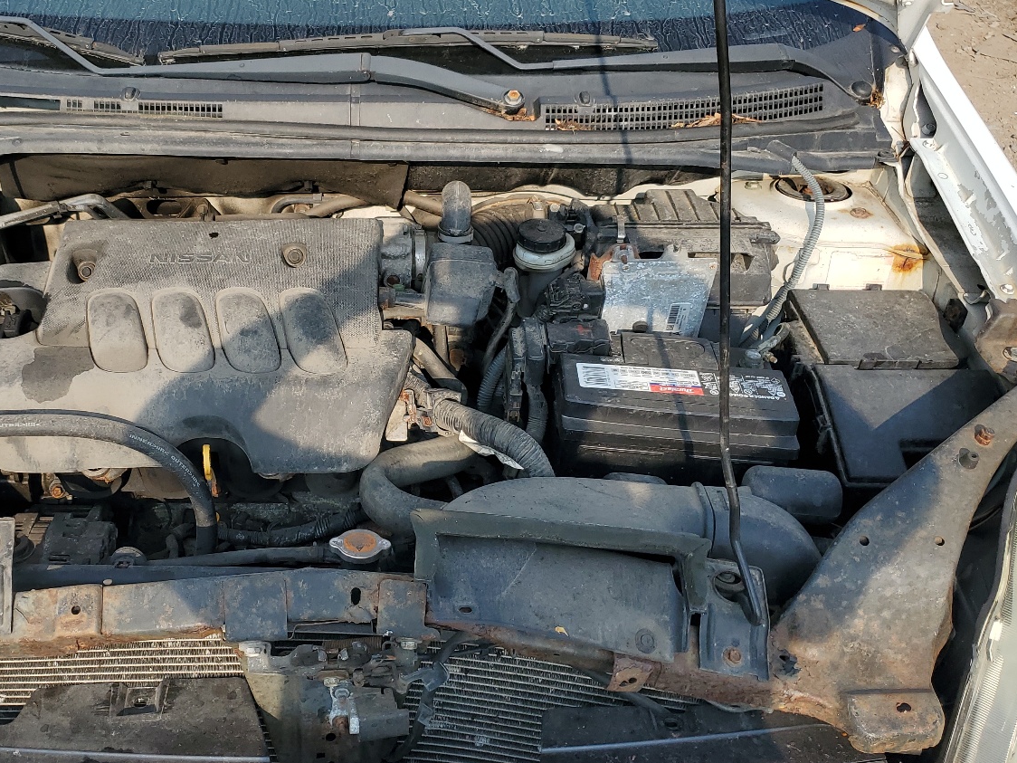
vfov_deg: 38.6
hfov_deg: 49.4
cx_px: 356
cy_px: 349
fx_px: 1087
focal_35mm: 37
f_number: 1.5
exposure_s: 1/2000
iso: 50
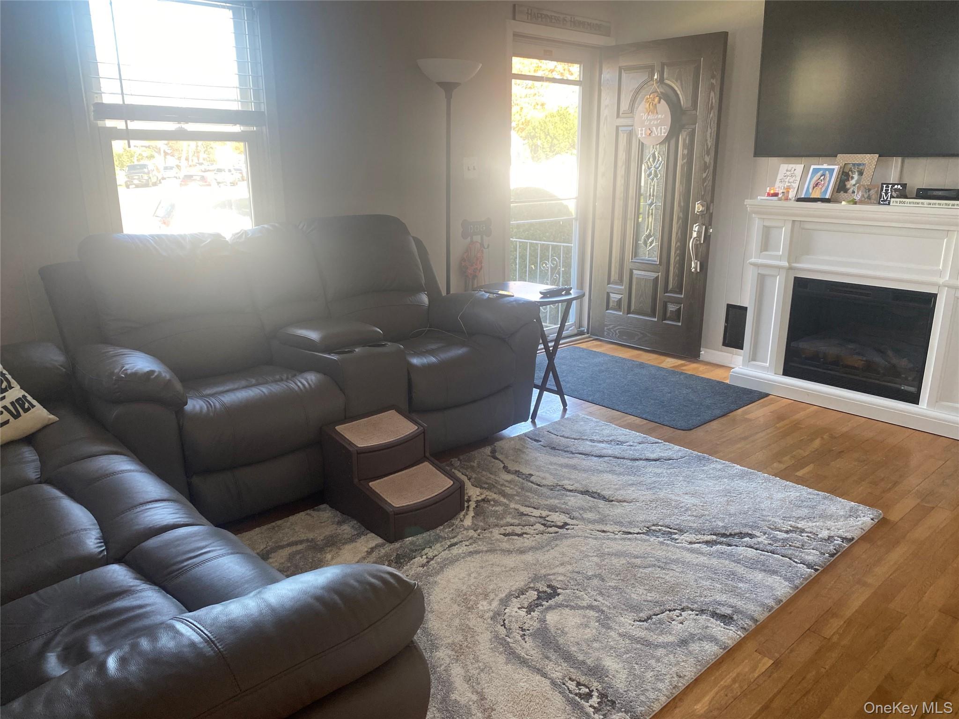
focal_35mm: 26
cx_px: 480
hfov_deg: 67.3
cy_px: 360
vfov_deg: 53.1
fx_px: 720
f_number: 1.8
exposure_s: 1/121
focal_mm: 4.25
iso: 125
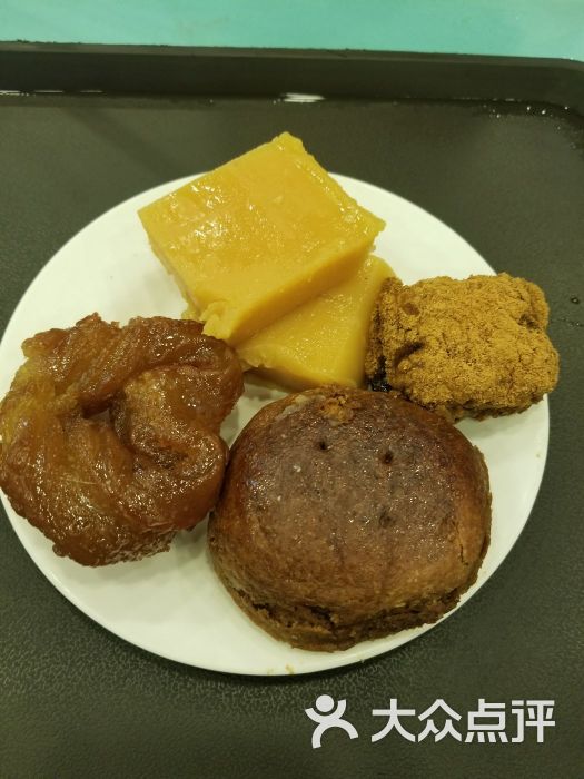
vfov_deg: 67.3
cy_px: 390
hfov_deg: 53.1
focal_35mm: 26
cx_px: 292
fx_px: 585
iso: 200
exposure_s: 1/25
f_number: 1.7
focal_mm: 4.25
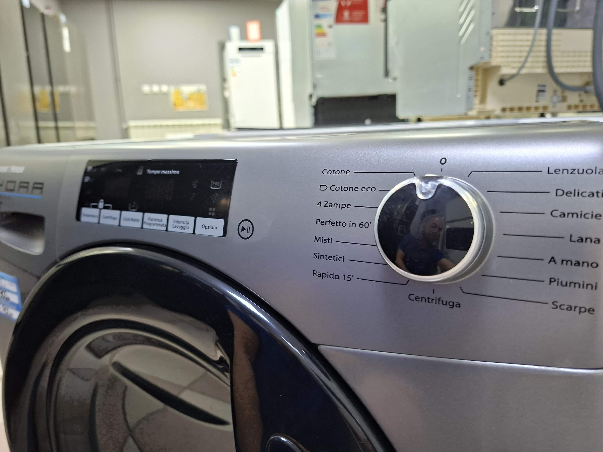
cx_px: 302
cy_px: 226
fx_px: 401
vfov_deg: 58.9
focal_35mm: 23
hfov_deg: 73.9
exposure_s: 1/33
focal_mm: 5.54
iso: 400
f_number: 1.8
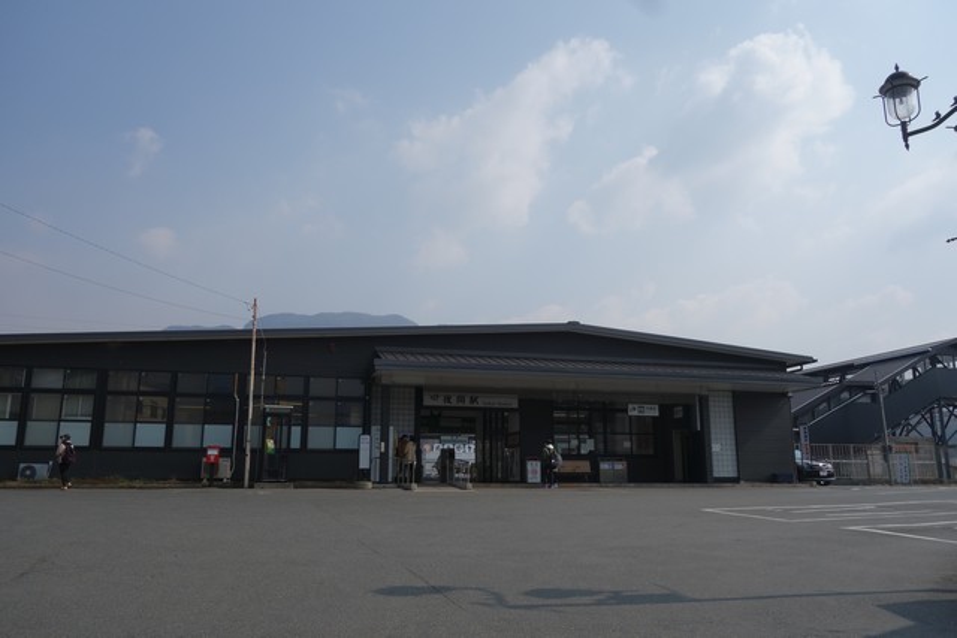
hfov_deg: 65.5
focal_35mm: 28
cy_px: 319
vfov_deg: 46.4
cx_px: 478
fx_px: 744
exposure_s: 1/800
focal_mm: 10.4
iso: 125
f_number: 5.6
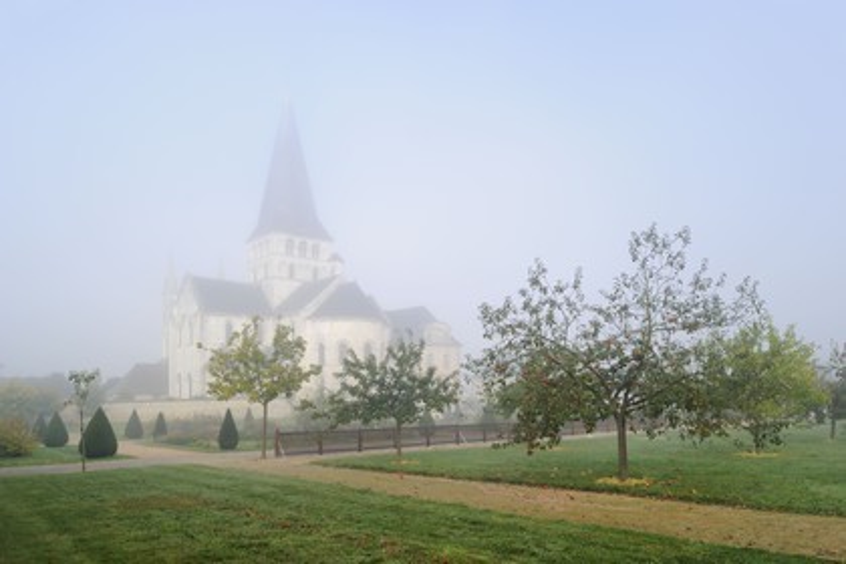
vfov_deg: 53.1
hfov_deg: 73.7
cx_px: 423
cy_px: 282
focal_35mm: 24
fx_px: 564
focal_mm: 24
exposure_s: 1/100
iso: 200
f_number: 11
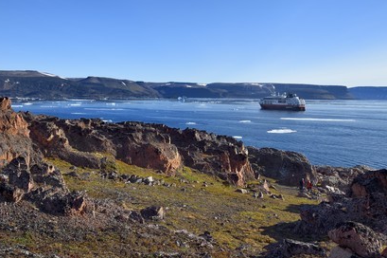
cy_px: 131
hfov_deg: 51.9
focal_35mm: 37
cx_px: 193
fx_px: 397
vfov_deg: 35.9
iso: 200
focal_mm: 36
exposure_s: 1/320
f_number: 13
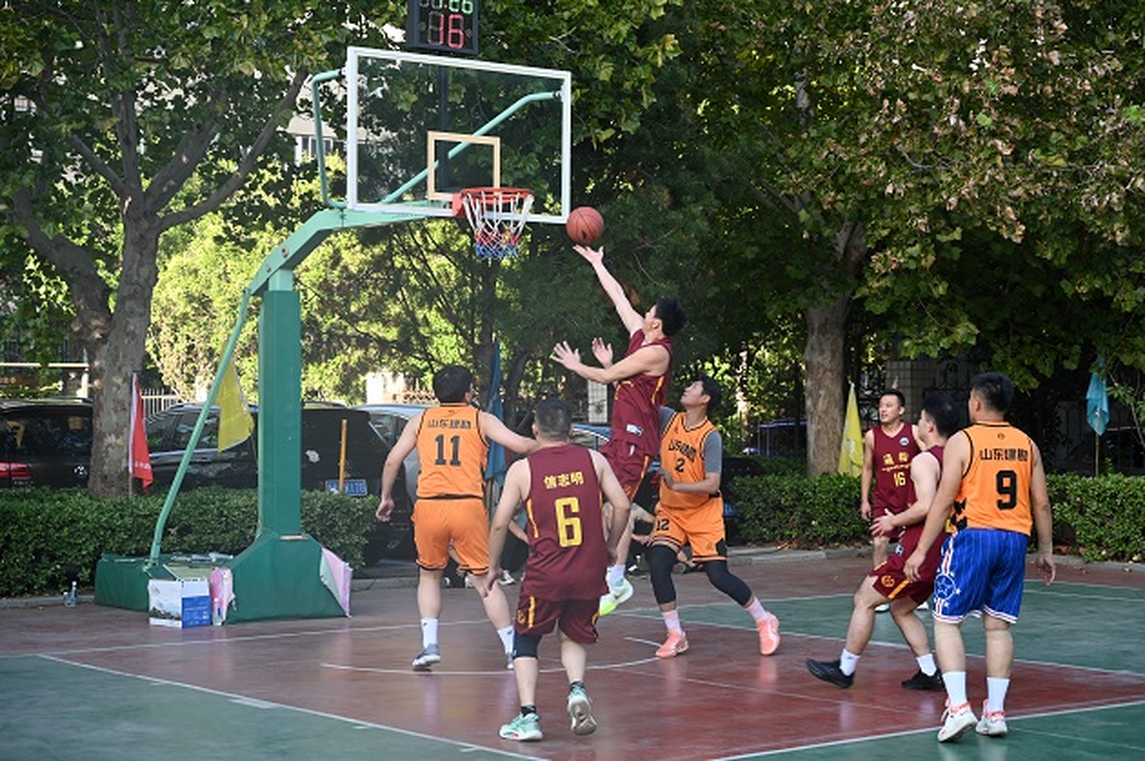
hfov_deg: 31.9
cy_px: 380
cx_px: 572
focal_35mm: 63
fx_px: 2002
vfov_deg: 21.5
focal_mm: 63
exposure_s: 1/250
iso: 250
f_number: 4
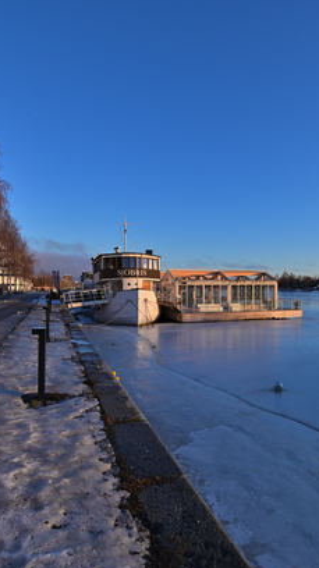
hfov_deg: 48.5
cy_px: 294
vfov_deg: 78.7
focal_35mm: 23
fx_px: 346
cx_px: 216
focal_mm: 14
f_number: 11
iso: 100
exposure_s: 1/100
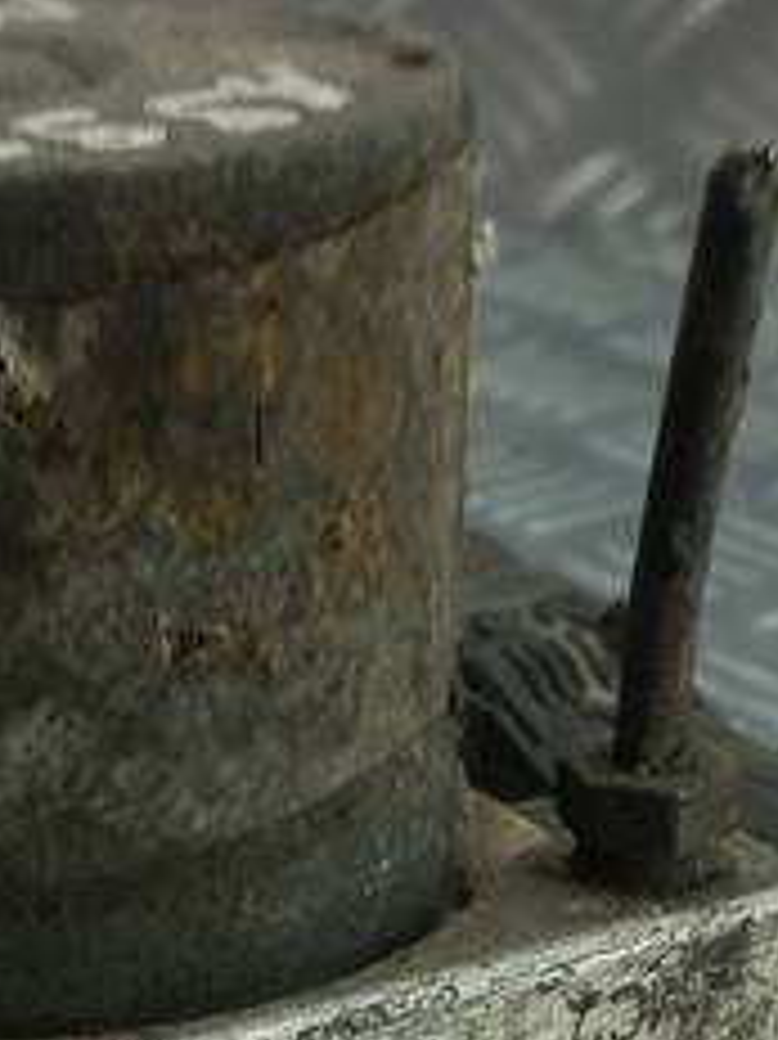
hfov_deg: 13.3
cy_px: 1076
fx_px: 3329
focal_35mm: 111
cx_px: 139
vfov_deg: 17.3
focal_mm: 4.6
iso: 64
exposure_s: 1/50
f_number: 1.8
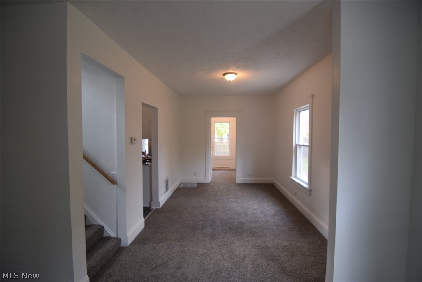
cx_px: 211
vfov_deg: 72.1
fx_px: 194
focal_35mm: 16
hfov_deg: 95.0
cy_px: 141
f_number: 2.8
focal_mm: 11
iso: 800
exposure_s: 1/60
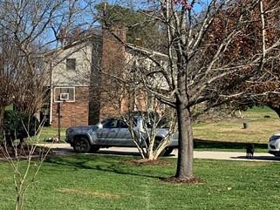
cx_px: -112
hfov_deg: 20.8
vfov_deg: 17.8
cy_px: 112
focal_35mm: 83
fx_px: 672
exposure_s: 1/1953
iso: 25
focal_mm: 4.25
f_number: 1.8
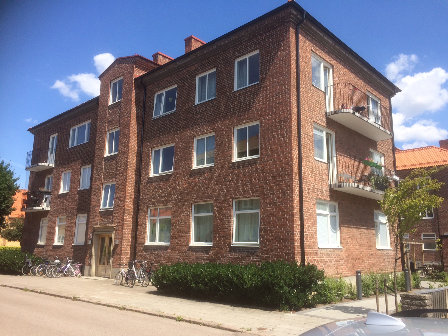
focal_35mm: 29
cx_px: 224
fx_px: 375
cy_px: 168
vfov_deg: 48.2
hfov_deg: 61.7
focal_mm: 4.15
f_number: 2.2
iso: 32
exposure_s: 1/1368
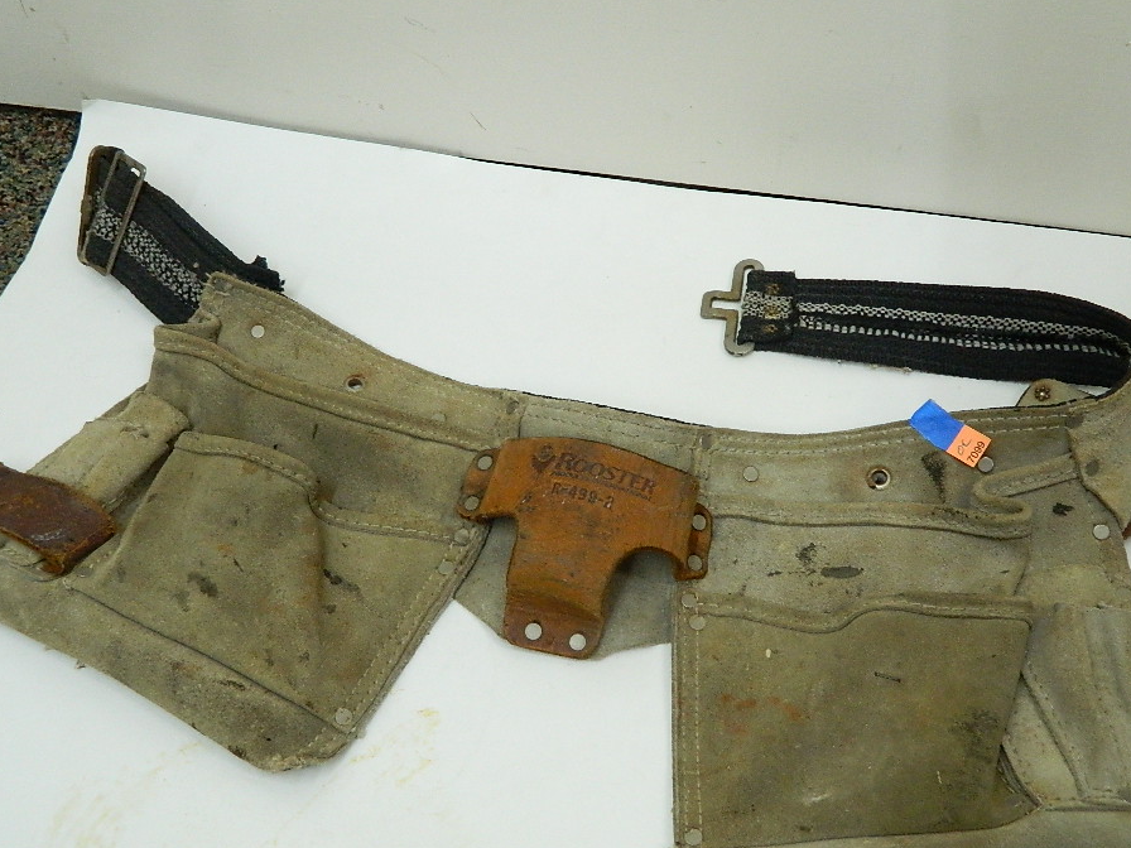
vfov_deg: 35.9
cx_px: 601
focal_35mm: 40
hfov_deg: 46.8
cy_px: 477
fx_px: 1307
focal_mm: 6.2
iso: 400
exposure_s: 1/80
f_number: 3.3
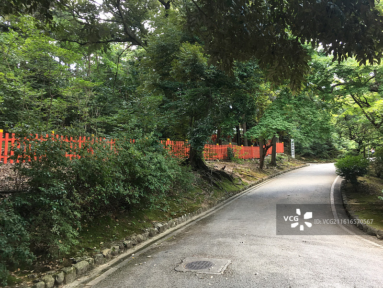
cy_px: 144
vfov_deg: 48.2
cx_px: 192
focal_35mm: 29
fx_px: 321
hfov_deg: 61.7
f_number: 2.2
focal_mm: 4.15
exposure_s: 1/60
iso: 32
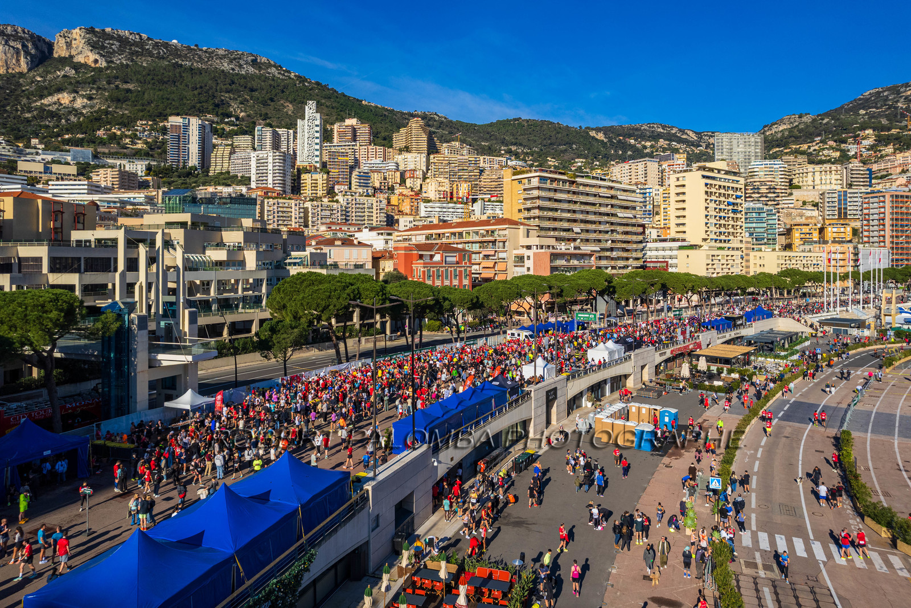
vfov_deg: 57.2
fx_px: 557
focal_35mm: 22
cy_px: 304
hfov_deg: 78.6
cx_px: 456
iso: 100
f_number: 2.8
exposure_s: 1/2500
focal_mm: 8.4
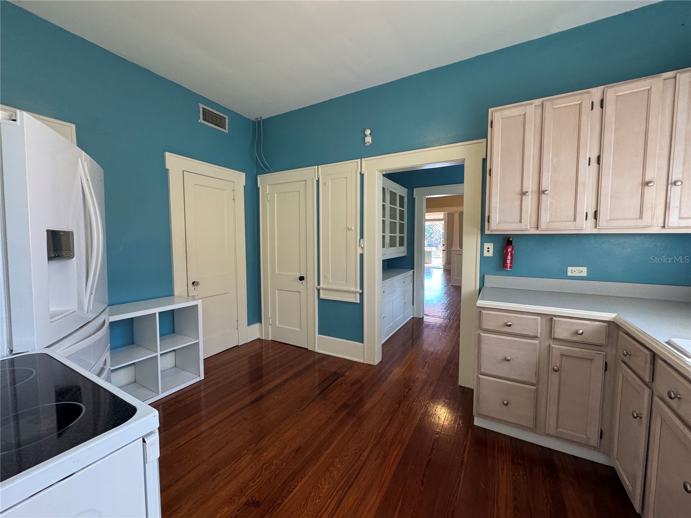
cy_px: 259
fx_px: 279
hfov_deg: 102.1
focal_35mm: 14
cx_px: 346
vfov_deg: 85.7
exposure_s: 1/99
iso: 250
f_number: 2.2
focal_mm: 2.22
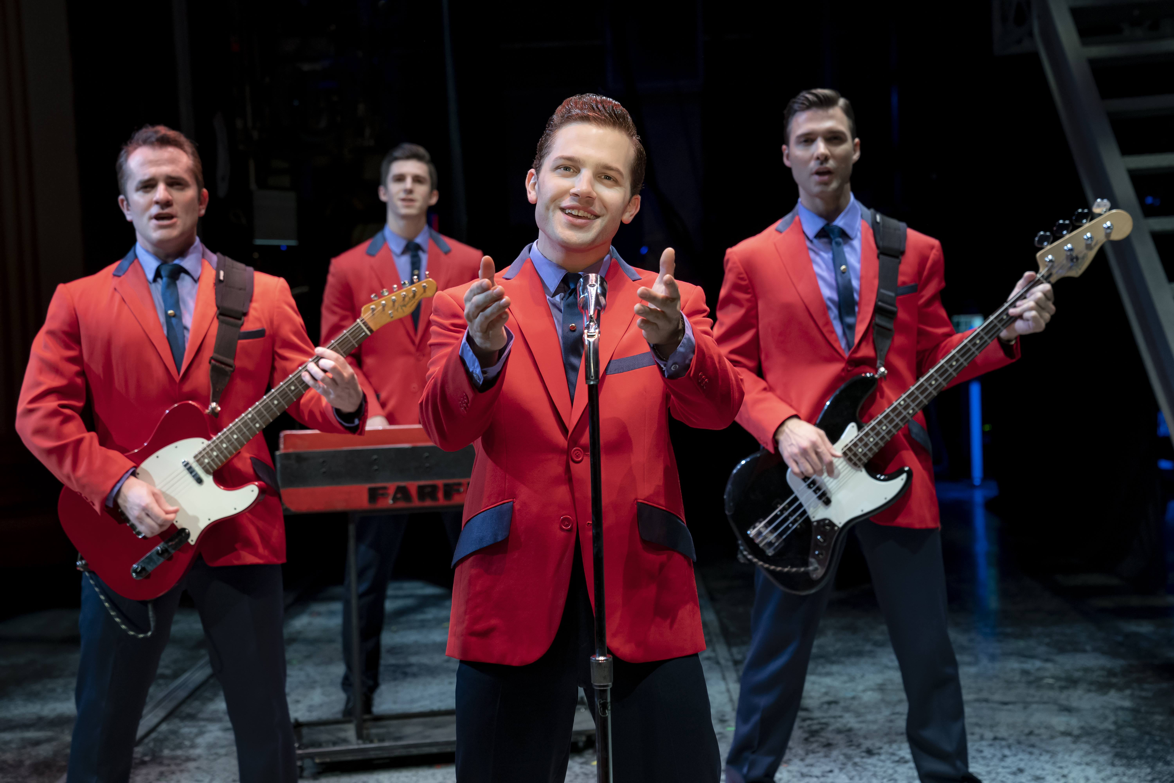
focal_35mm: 55
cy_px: 392
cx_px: 587
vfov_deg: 24.6
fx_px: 1793
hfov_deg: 36.2
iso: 1600
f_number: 4
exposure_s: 1/125
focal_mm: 55
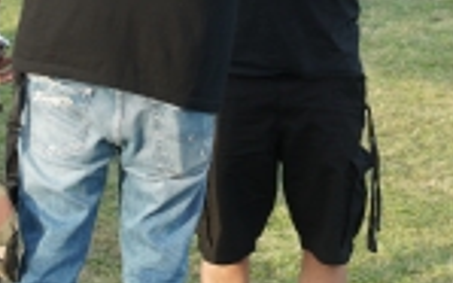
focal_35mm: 167
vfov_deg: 7.8
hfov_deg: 12.5
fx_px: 2061
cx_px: 304
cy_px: -49
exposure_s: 1/200
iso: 200
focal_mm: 35
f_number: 4
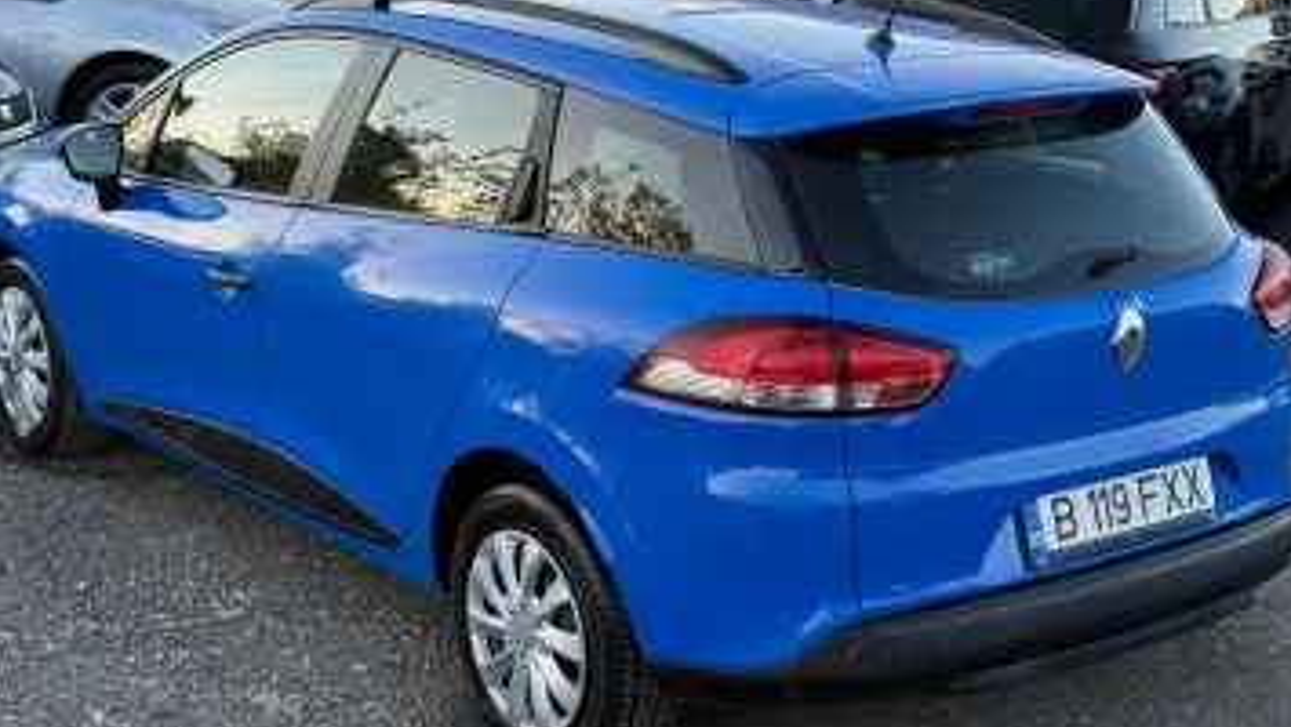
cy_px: 374
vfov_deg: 22.7
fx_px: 1815
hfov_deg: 39.2
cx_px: 644
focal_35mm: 53
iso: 64
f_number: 1.78
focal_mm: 6.76
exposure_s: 1/290
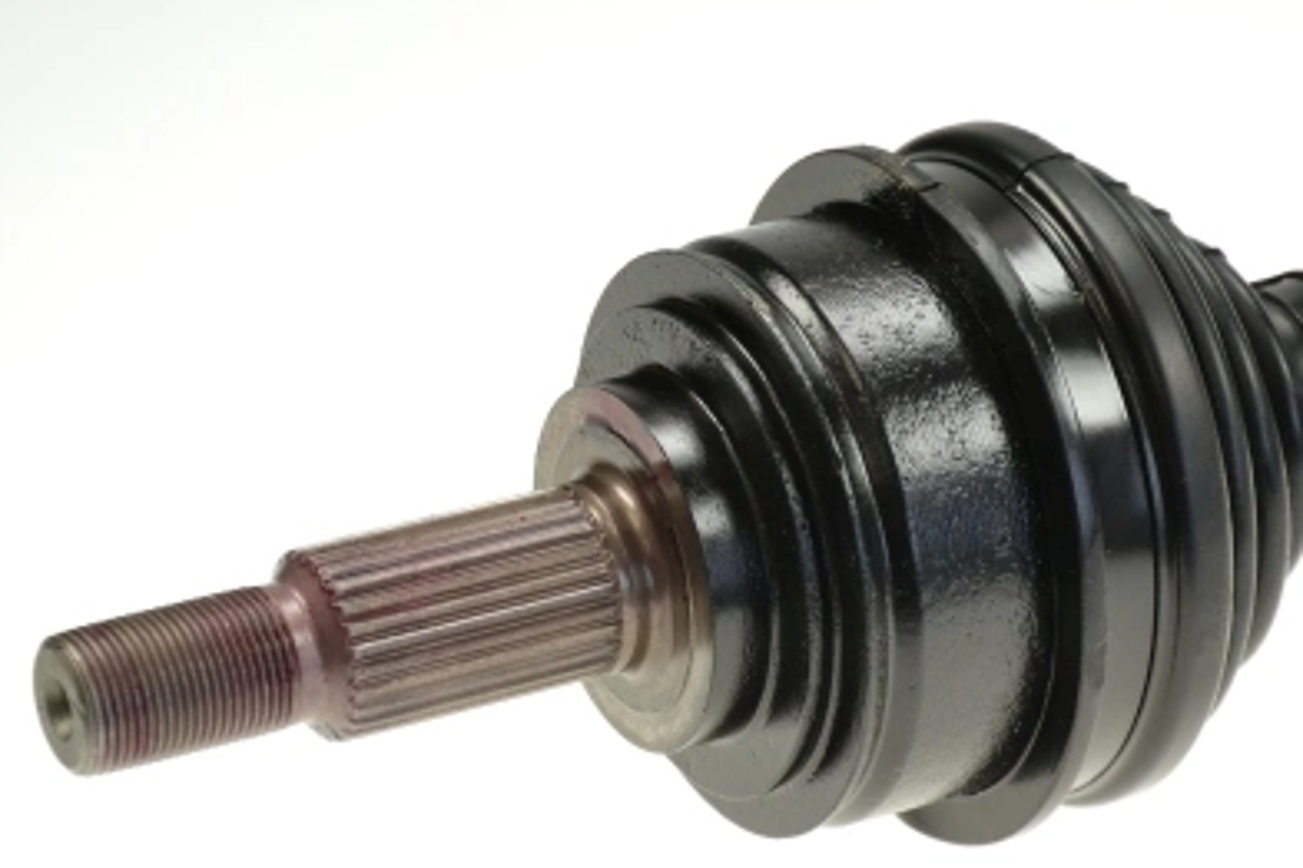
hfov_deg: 10.6
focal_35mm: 194
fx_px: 7012
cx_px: 701
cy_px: 623
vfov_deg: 7.1
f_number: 6.3
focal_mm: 85
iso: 1600
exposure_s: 1/640
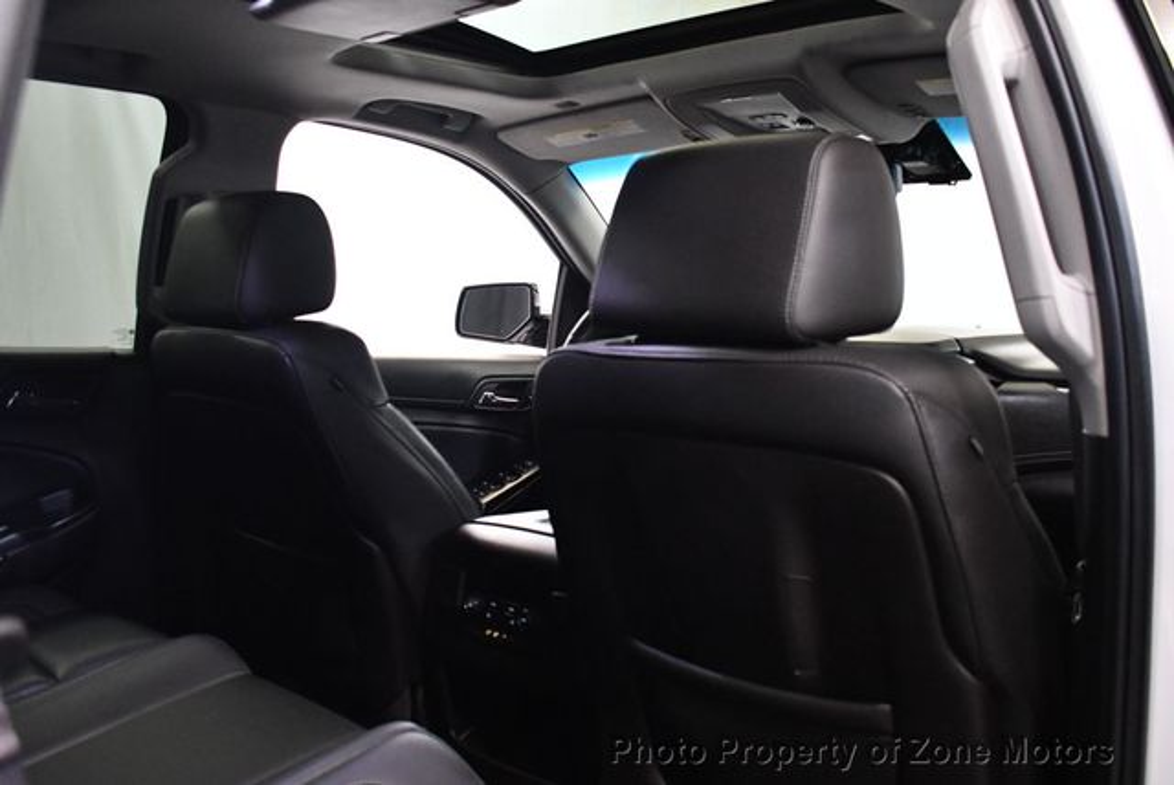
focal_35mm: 36
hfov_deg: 53.1
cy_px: 392
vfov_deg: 36.9
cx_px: 587
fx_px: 1175
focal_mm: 18
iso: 3200
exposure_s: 1/80
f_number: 3.5
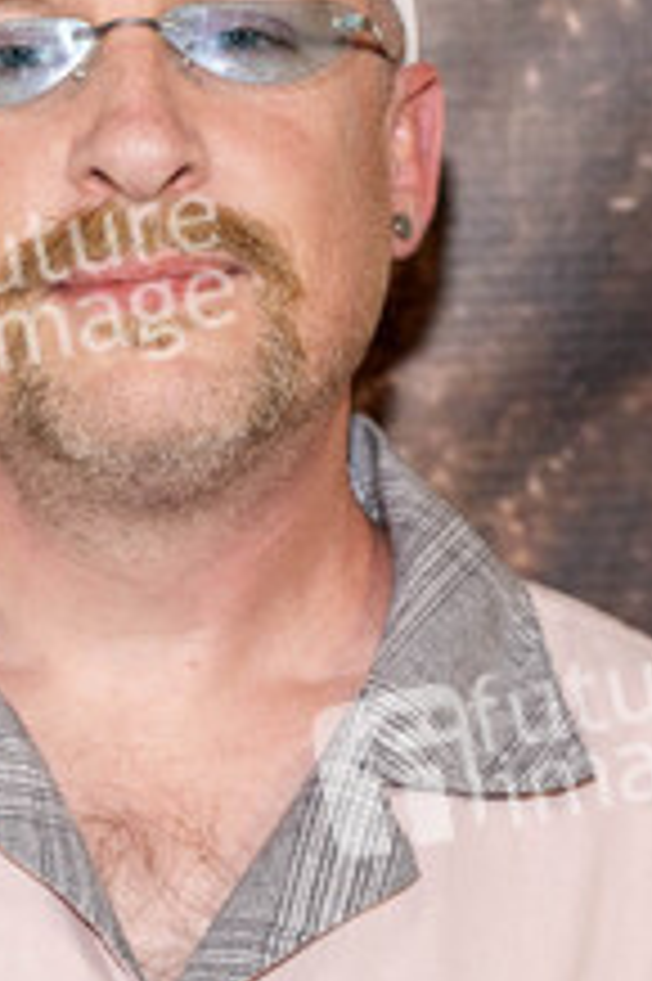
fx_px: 4789
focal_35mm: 176
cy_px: 526
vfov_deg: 11.7
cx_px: 135
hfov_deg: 7.8
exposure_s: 1/200
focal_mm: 96
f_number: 5.6
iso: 400
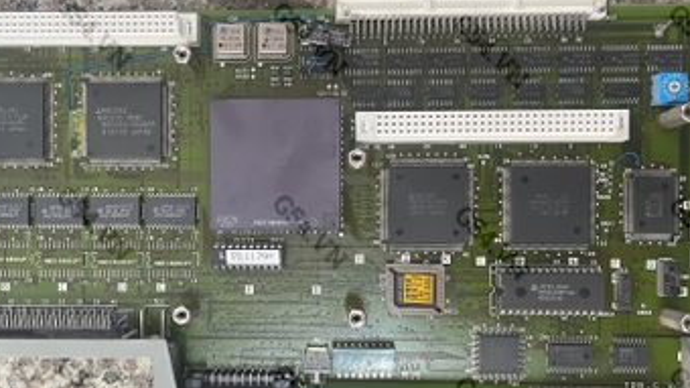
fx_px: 732
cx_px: 300
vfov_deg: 29.6
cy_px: 225
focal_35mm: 40
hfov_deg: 50.4
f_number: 1.6
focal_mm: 4.2
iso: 320
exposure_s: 1/50
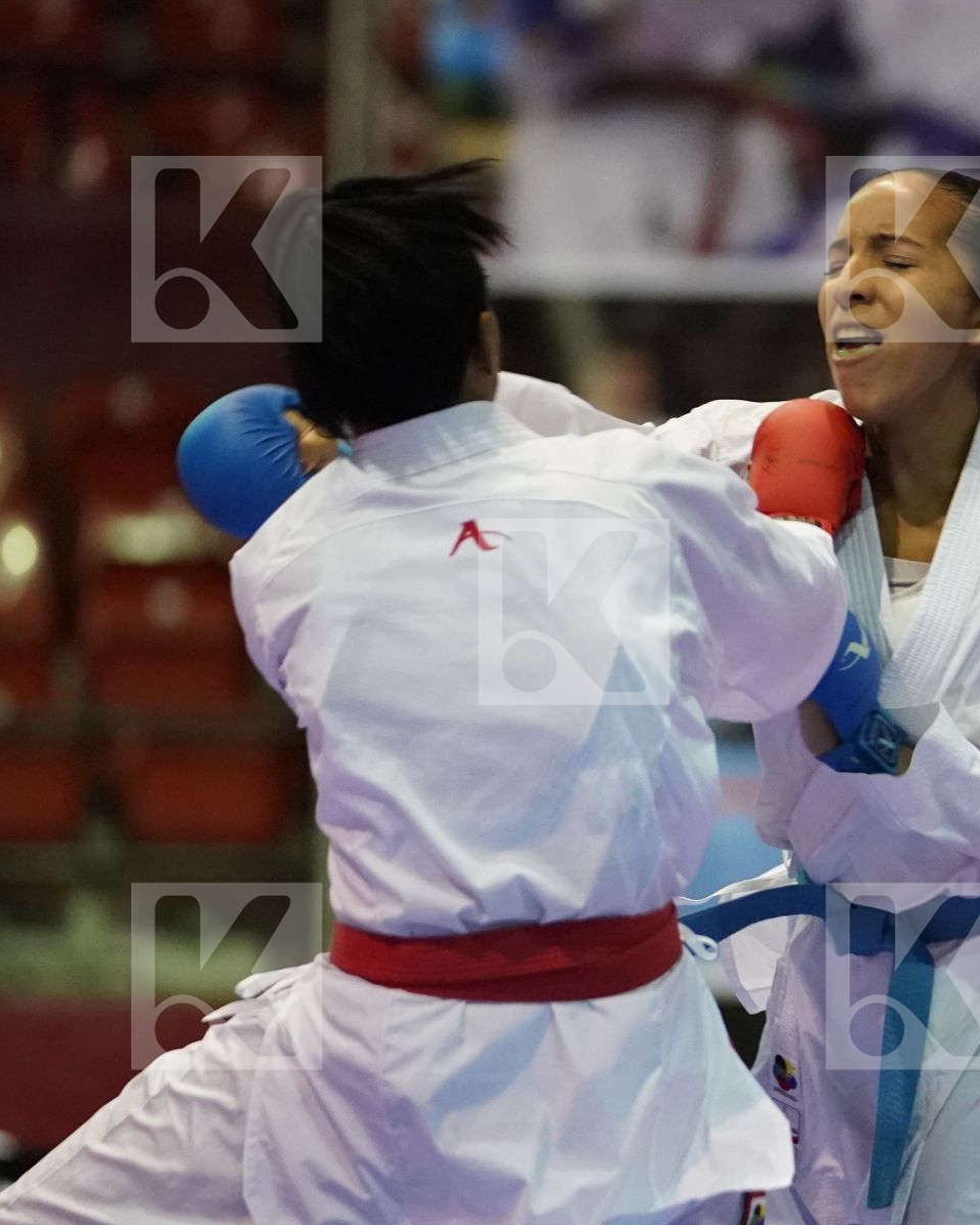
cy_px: 612
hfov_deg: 4.0
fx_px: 14140
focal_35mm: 390
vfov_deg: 5.0
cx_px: 922
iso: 6400
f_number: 2.8
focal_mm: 184
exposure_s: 1/640
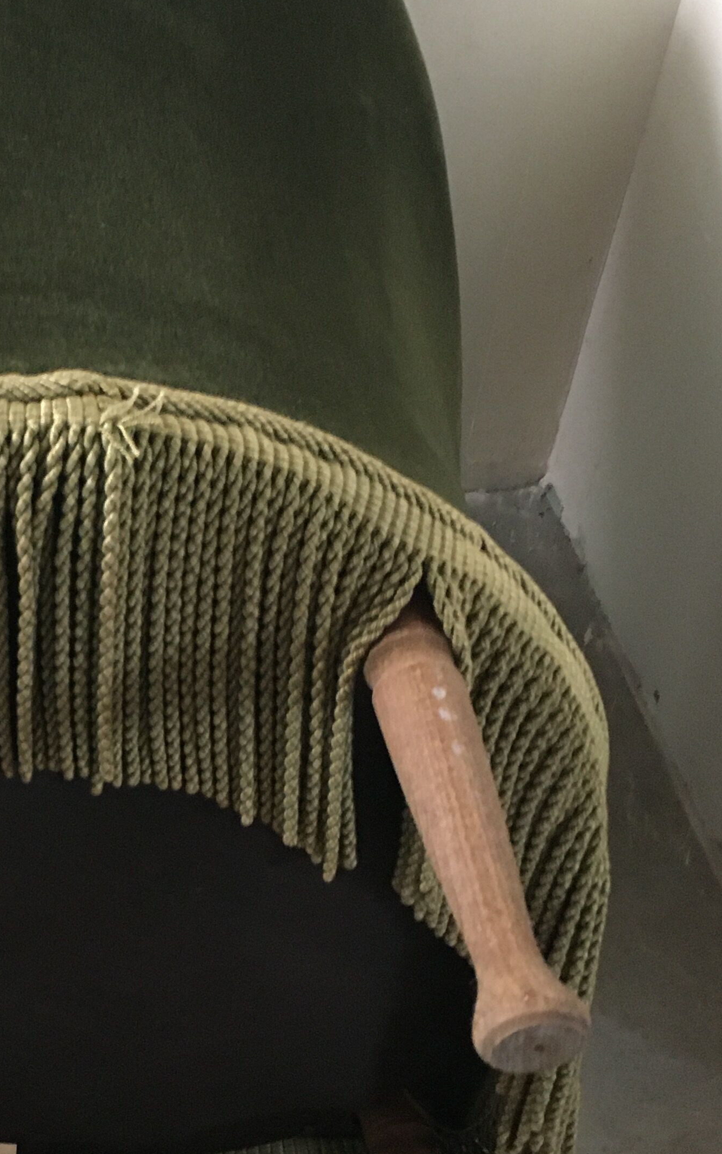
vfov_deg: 35.1
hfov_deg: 21.4
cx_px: -32
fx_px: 1826
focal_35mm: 58
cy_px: 624
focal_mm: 4.15
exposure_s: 1/17
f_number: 2.2
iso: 400
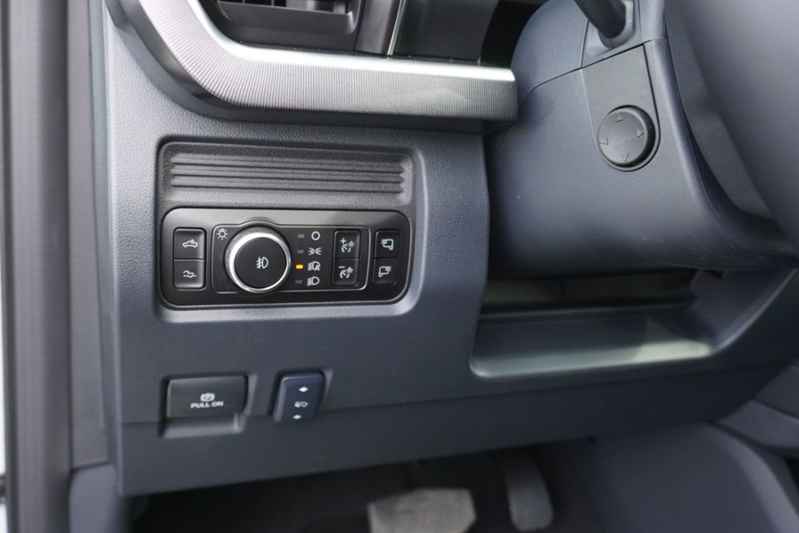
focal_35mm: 33
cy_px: 275
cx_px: 367
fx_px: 723
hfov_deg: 57.8
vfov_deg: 40.5
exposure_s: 1/60
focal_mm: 19
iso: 250
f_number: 4
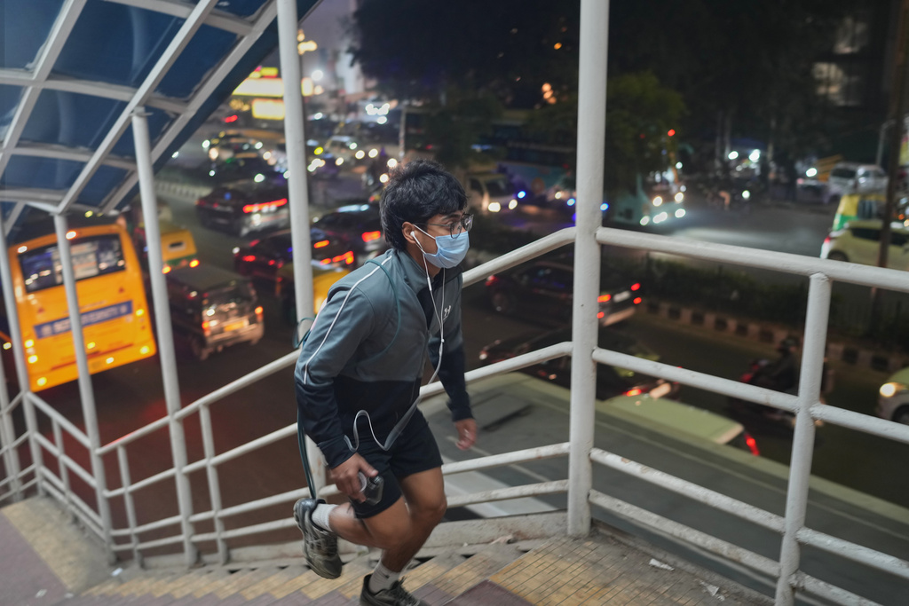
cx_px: 454
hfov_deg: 54.4
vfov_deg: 37.9
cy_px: 303
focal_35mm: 35
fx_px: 884
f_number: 2.2
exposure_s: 1/100
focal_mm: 35
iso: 1000
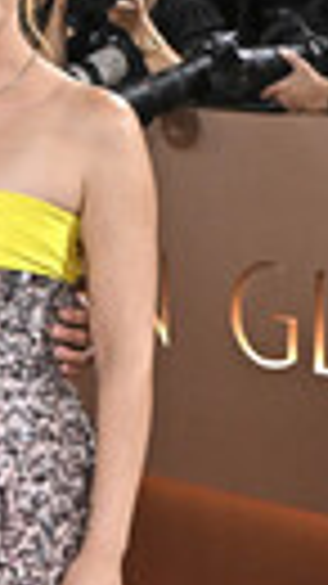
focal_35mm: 113
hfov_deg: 10.4
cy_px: 549
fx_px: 1749
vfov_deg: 18.6
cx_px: -148
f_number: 5.6
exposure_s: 1/320
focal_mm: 35
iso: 2500
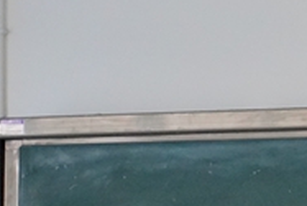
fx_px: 3695
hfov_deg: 4.6
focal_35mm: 433
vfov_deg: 3.1
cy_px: 562
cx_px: 781
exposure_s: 1/125
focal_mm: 60
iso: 3200
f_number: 5.6
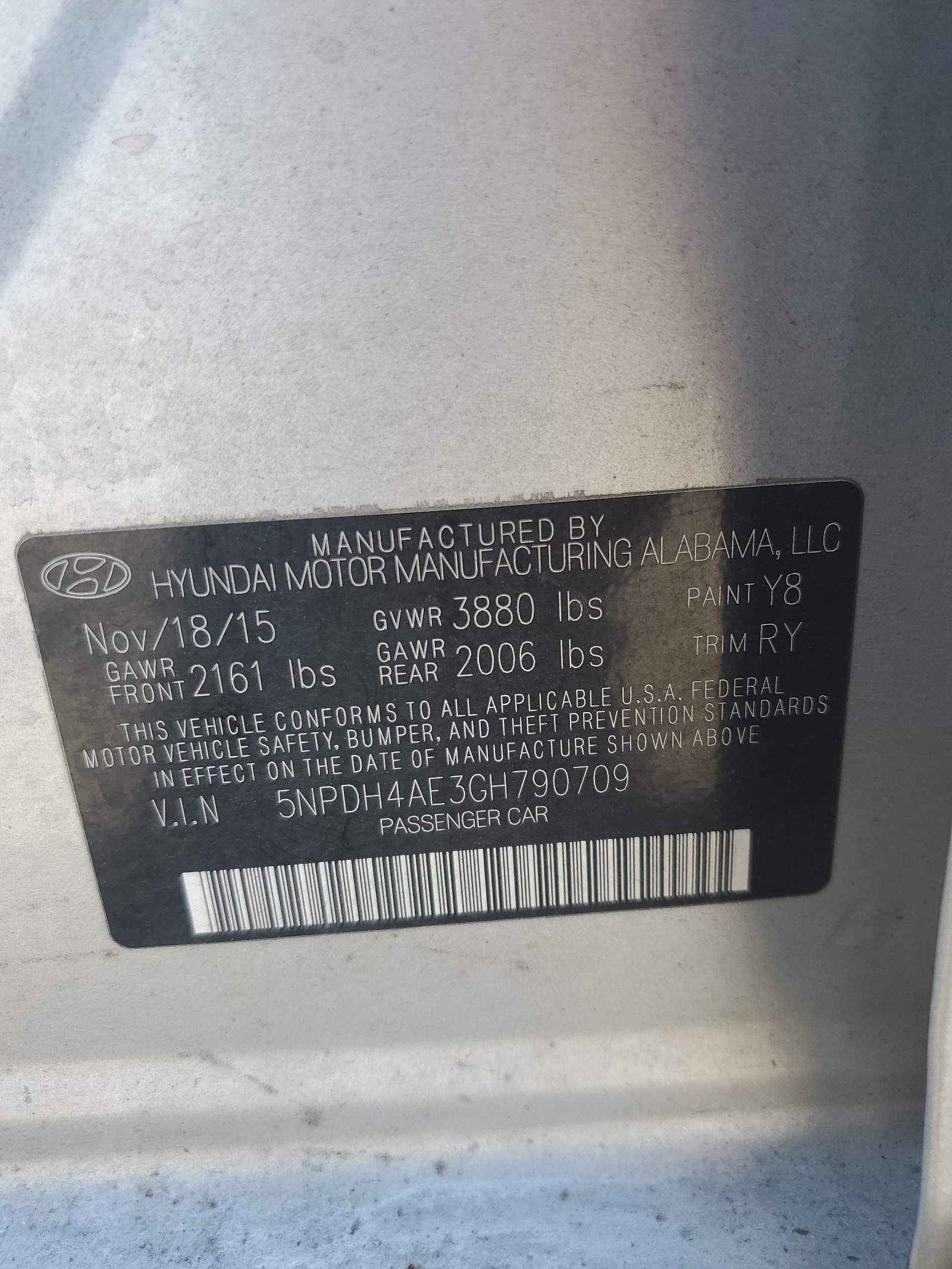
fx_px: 953
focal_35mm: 26
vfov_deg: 67.3
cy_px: 634
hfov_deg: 53.1
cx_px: 476
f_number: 1.5
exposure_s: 1/278
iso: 50
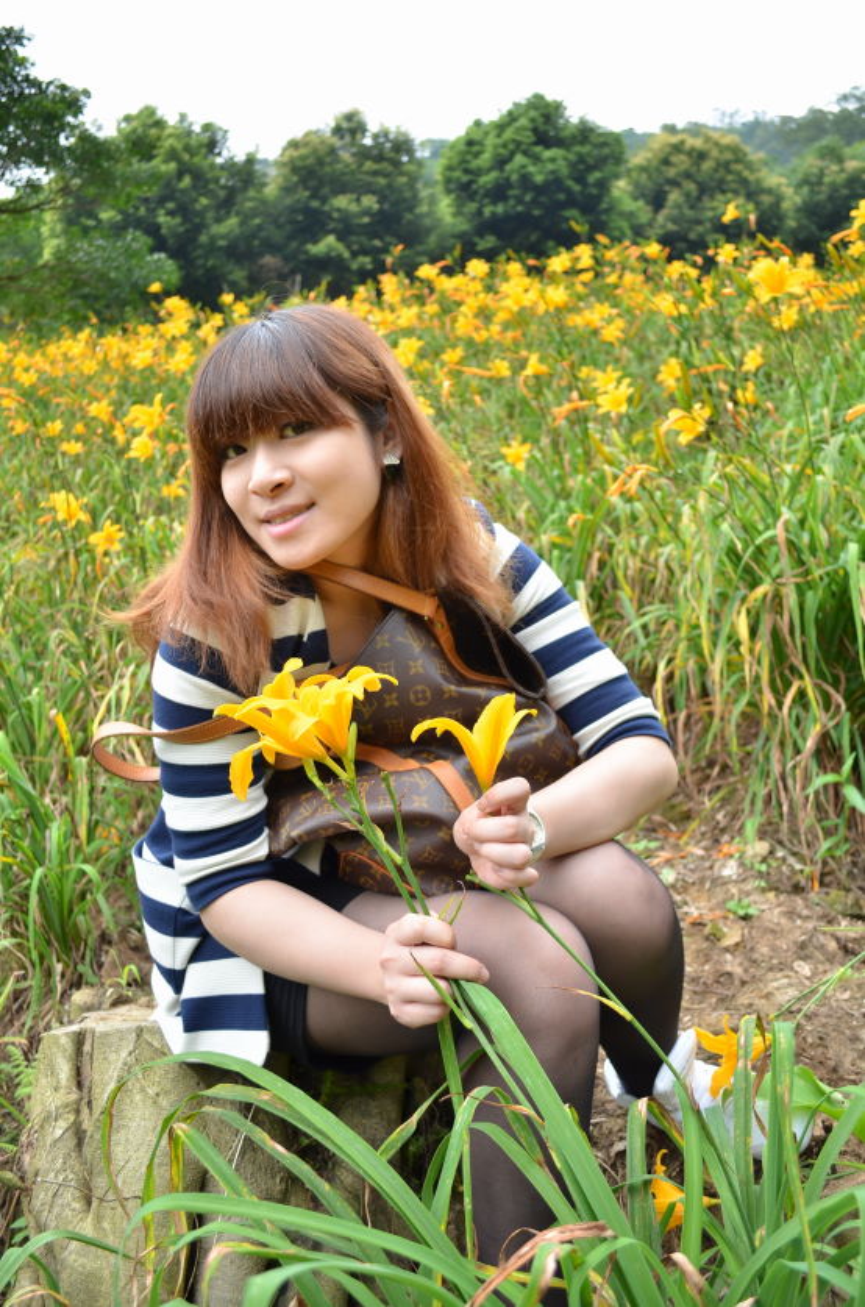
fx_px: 1087
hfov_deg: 43.4
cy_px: 654
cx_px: 432
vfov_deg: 62.0
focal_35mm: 30
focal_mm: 20
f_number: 3.8
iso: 200
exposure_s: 1/160
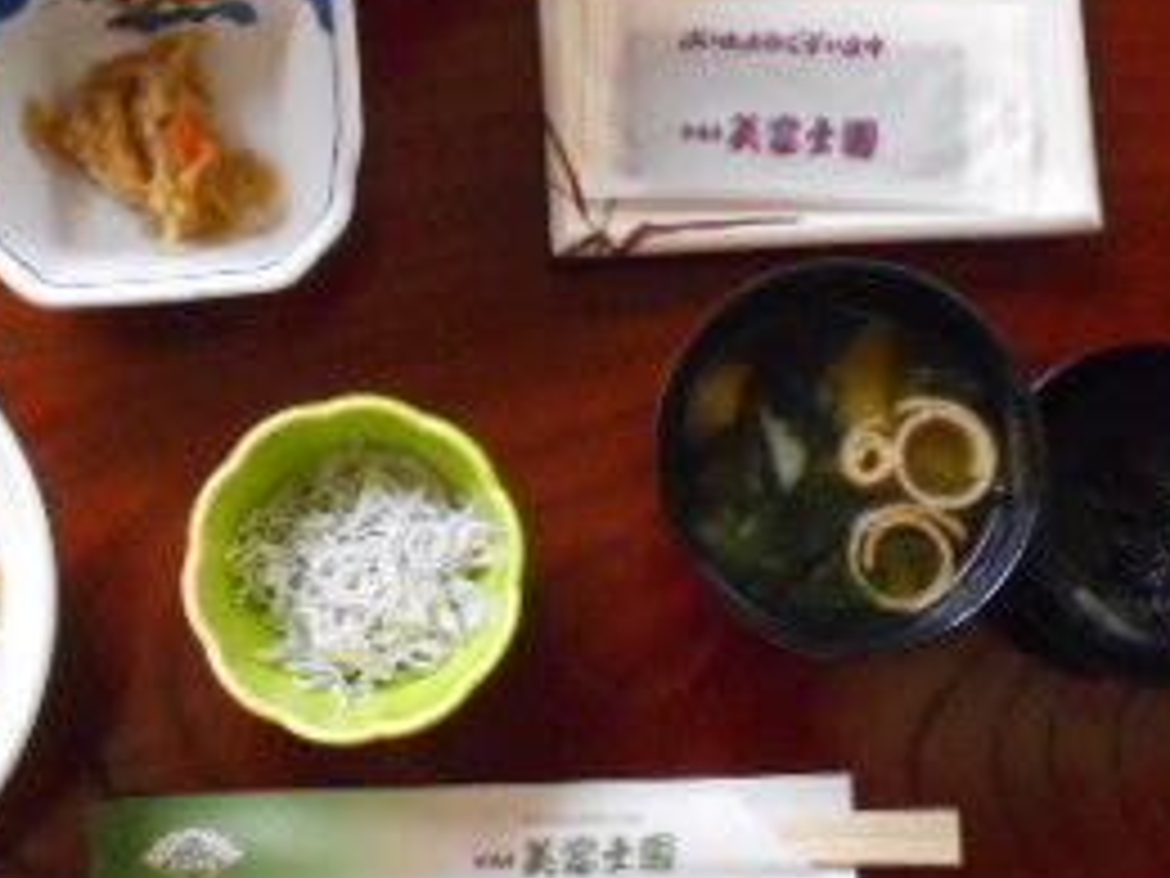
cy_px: 149
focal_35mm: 64
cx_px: 436
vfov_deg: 22.6
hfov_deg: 30.1
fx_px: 2163
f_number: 3.2
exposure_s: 1/30
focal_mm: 4.6
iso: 800
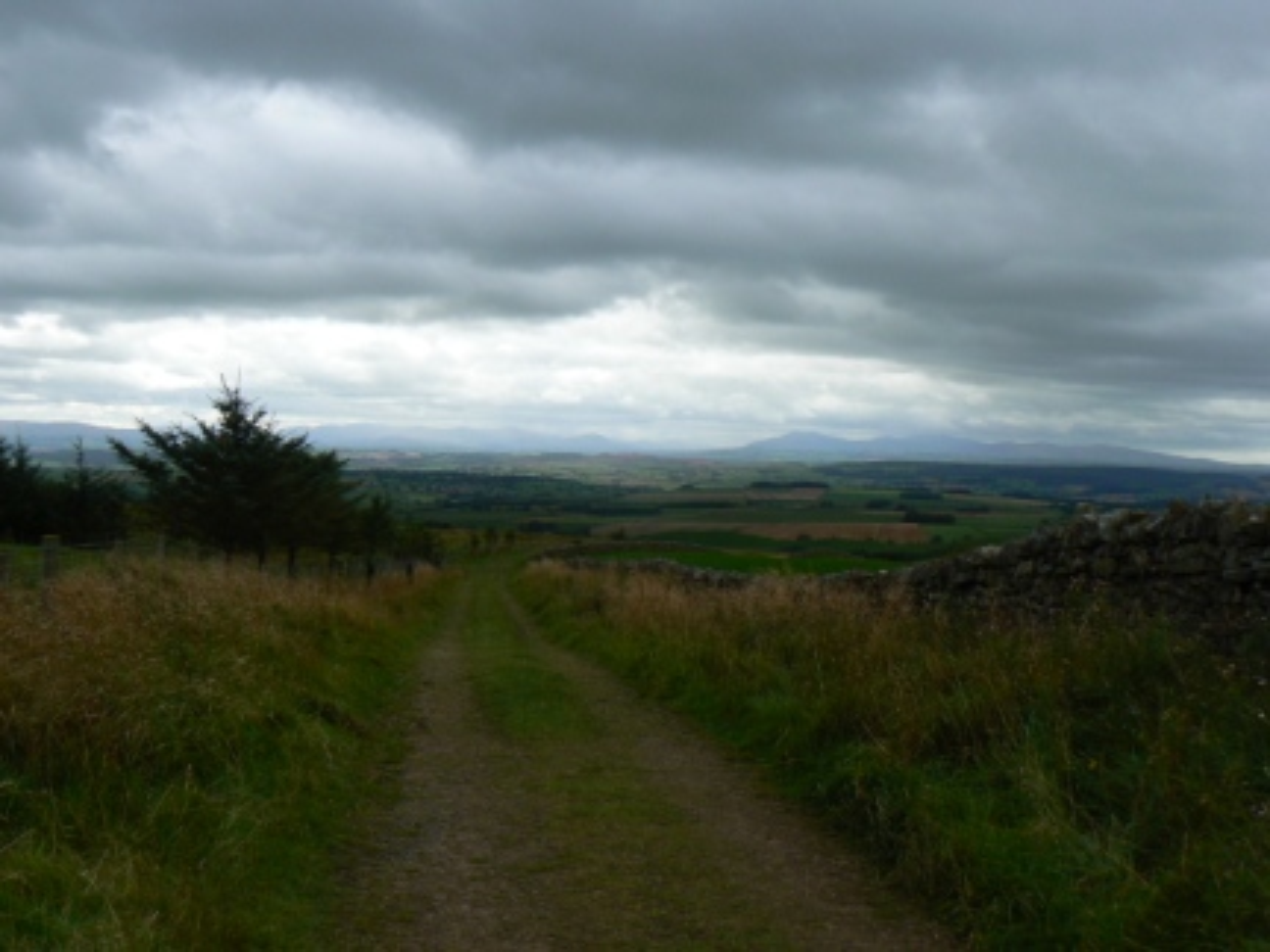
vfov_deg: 39.7
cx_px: 635
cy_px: 476
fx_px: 1321
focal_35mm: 36
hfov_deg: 51.4
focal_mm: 6
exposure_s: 1/320
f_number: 5.6
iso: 80
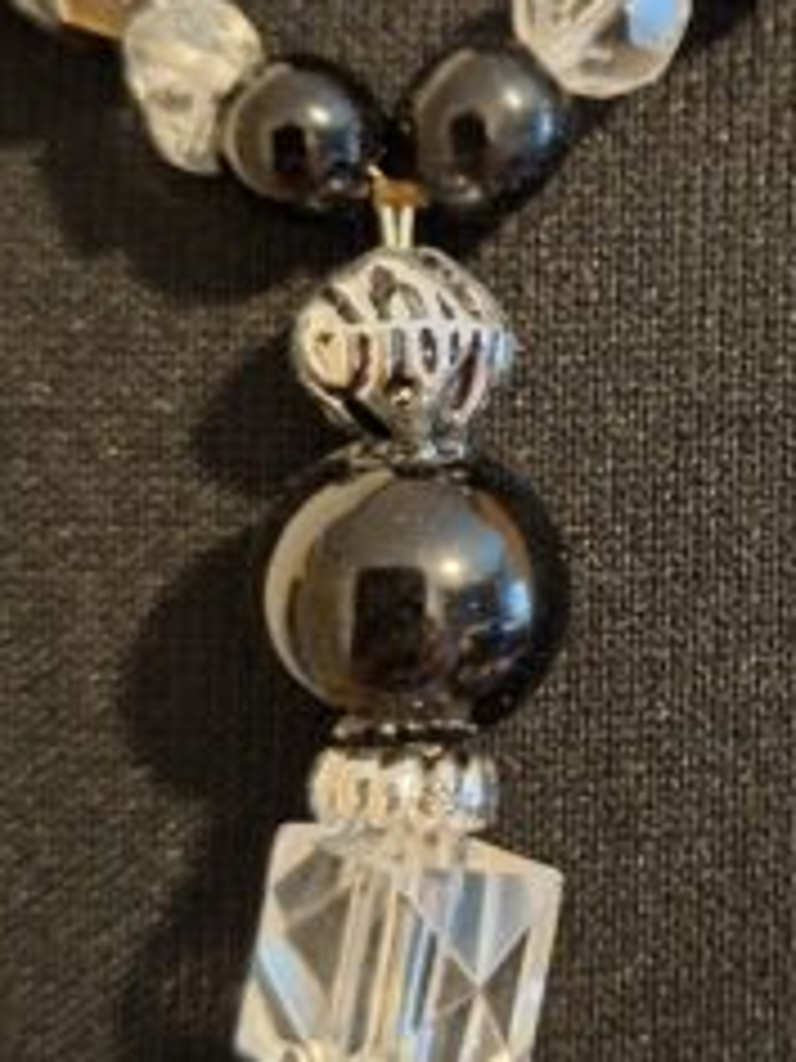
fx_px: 1594
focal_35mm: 52
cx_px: 711
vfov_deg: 36.8
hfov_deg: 27.1
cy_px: 506
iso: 1600
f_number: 1.8
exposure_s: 1/10
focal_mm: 5.54
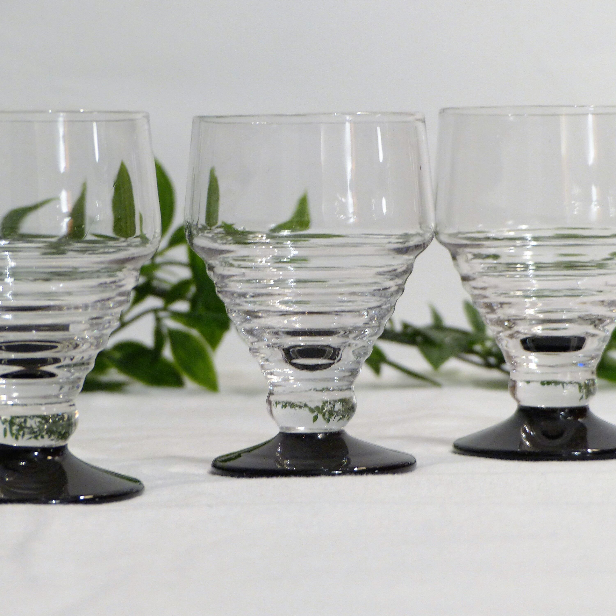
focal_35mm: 137
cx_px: 306
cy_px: 308
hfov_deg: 12.7
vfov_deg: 12.7
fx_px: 2758
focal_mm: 20.9
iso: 160
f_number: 2.8
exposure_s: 1/8
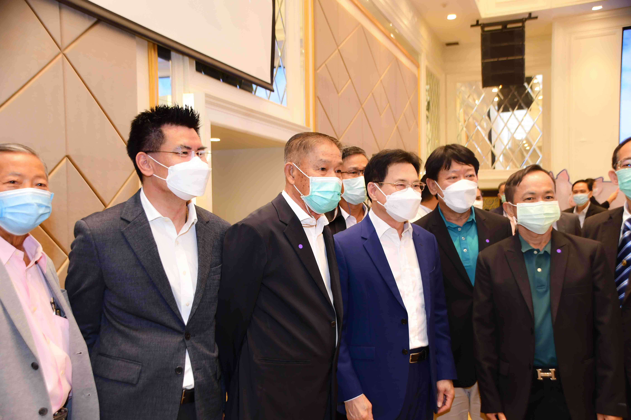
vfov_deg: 34.2
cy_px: 210
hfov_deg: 49.6
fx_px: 684
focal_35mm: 39
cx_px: 316
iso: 560
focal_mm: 26
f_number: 4
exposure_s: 1/60
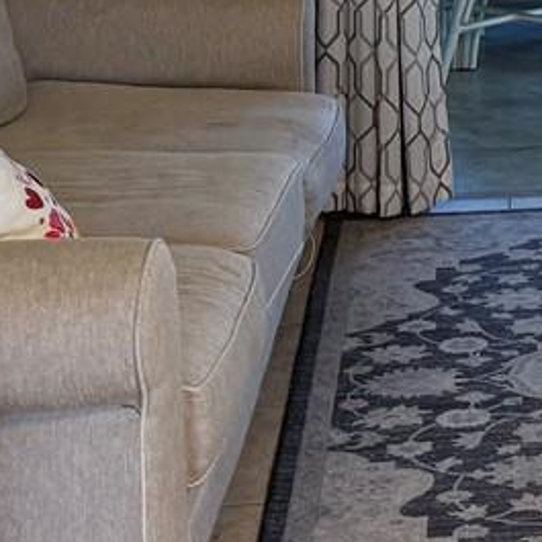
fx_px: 2267
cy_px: -184
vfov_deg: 13.1
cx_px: 861
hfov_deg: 12.8
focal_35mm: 128
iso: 160
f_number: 1.78
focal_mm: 6.76
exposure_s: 1/60
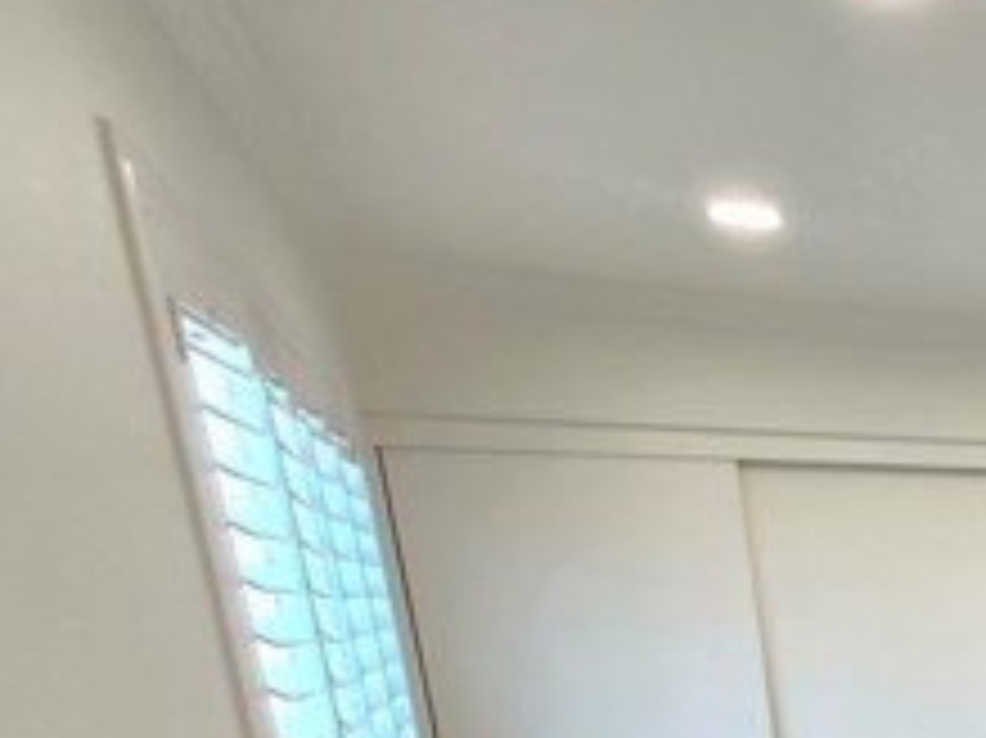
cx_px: 1355
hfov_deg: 32.6
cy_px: 868
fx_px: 1082
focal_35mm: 38
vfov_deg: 31.9
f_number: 2.2
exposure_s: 1/60
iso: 160
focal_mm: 2.2
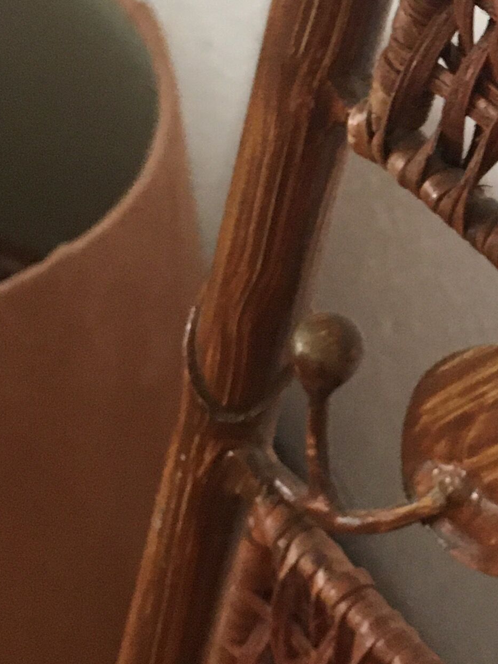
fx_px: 1803
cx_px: 675
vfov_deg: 20.7
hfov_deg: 14.9
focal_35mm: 94
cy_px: 178
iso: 200
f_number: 2.2
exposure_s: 1/25
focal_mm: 4.15
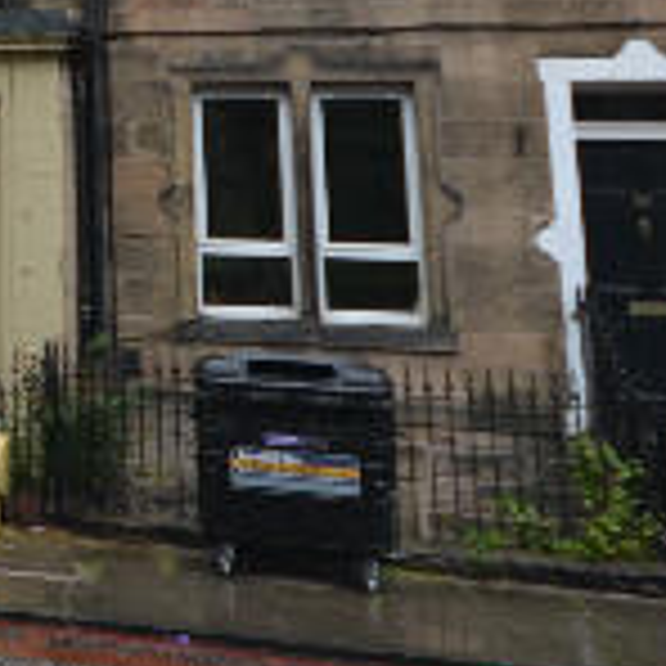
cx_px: -459
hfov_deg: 19.8
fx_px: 1502
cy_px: -50
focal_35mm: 69
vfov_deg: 23.6
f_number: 5.6
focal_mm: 10
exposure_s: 1/125
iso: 110
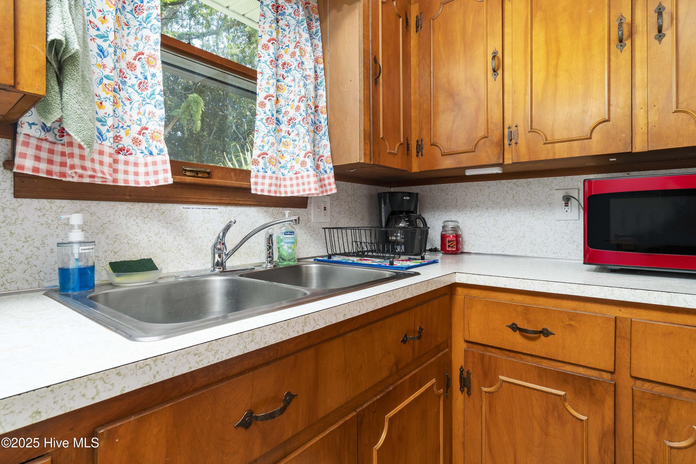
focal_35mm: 18
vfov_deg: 67.4
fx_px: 348
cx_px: 348
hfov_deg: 90.0
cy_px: 232
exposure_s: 1.6
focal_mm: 12
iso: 320
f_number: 8
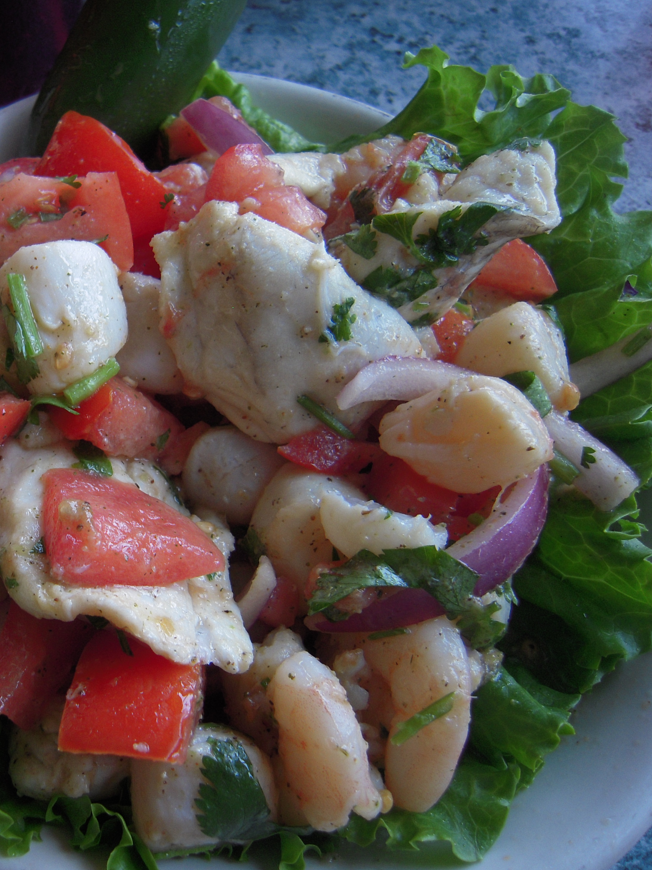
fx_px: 954
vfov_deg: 49.0
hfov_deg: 35.5
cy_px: 438
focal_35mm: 38
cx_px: 63
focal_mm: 5
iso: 100
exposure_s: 1/100
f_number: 2.7
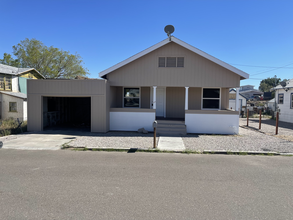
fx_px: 212
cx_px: 146
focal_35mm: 25
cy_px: 110
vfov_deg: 54.9
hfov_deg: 69.4
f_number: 1.6
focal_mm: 5.1
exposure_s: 1/3448
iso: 32
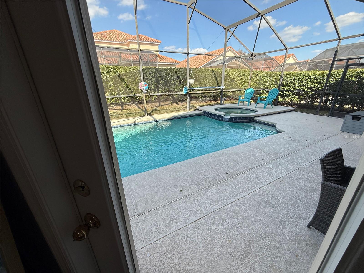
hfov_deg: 102.1
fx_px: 147
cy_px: 136
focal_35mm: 14
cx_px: 182
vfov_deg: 85.7
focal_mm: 2.22
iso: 50
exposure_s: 1/379
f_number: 2.2
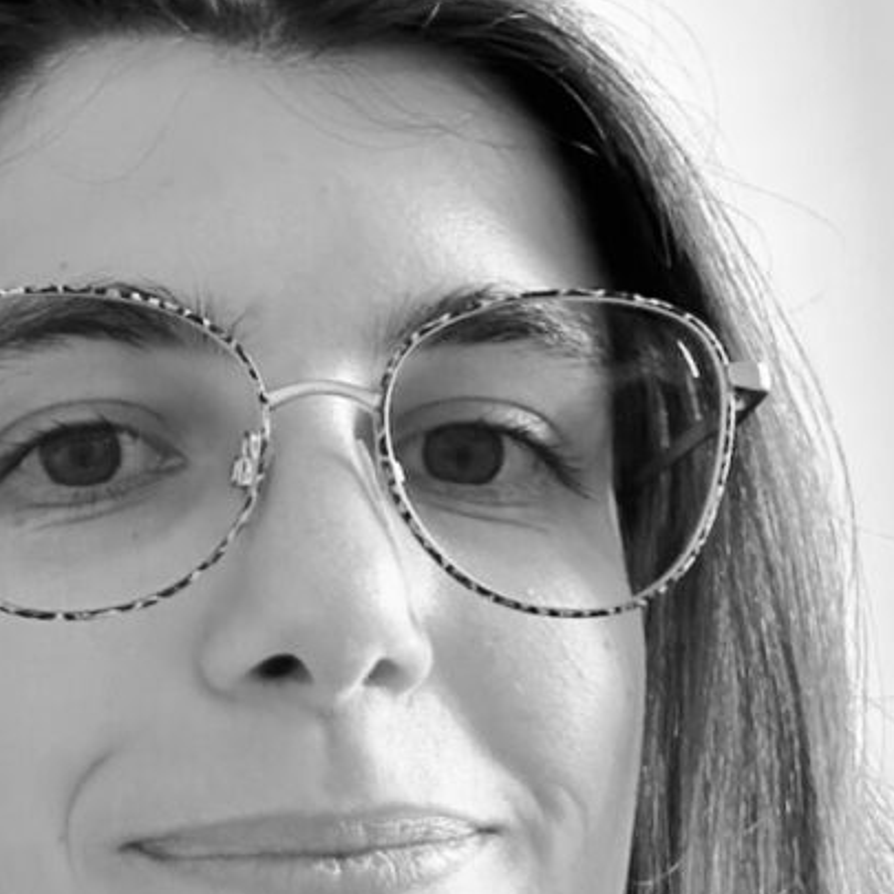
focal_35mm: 67
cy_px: 748
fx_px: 1958
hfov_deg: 25.5
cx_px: 263
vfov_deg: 25.2
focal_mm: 2.7
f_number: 1.9
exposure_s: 1/56
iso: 320
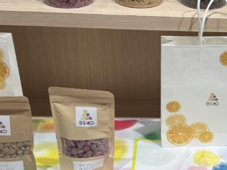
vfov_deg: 16.9
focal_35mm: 87
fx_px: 571
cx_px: 224
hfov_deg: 21.7
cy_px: 130
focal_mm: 6.76
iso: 80
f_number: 1.78
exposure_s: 1/497
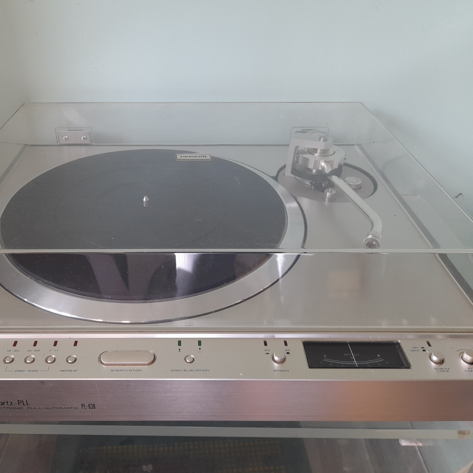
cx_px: 190
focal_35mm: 30
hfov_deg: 53.7
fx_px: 464
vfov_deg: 54.0
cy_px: 235
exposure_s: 1/50
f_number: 2
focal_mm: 4.6
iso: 100
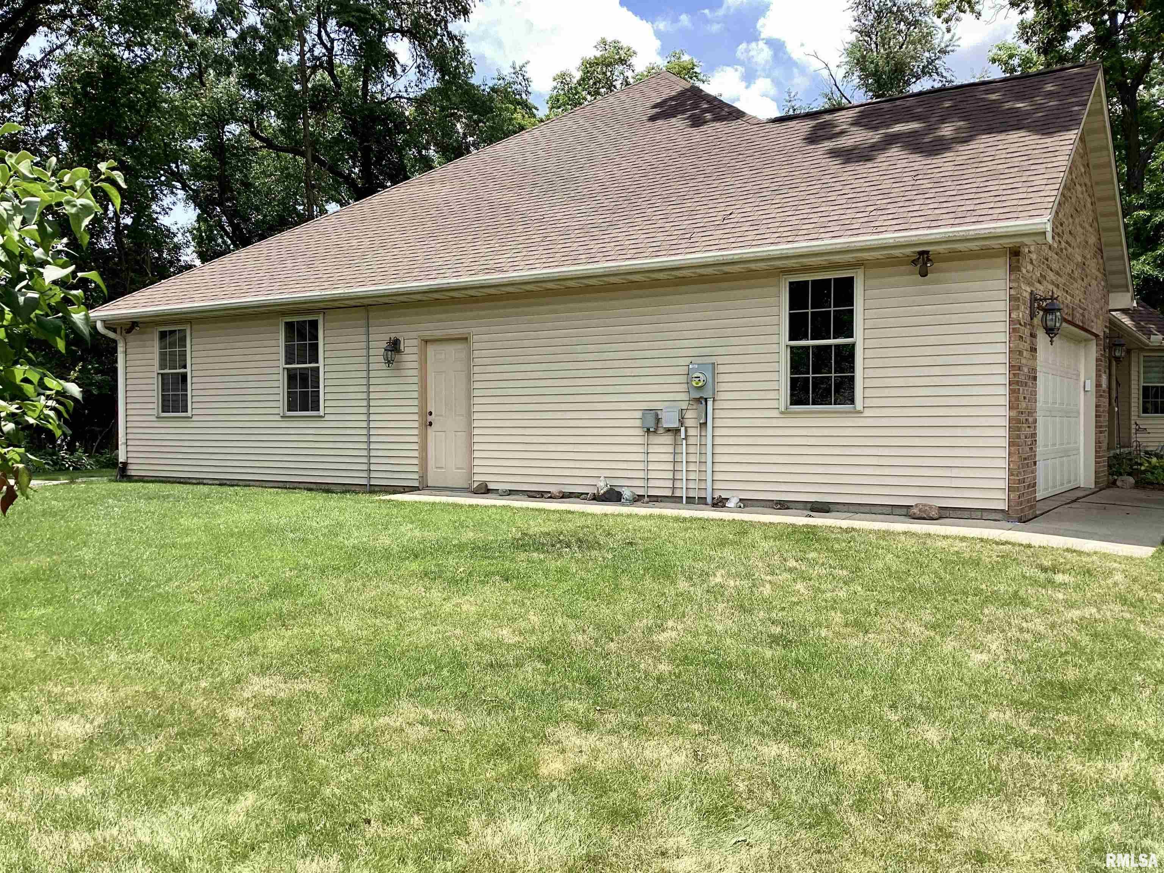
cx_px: 582
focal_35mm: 31
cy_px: 436
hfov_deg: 58.4
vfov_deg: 45.4
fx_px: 1042
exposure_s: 1/762
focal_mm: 3.3
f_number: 2.4
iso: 25
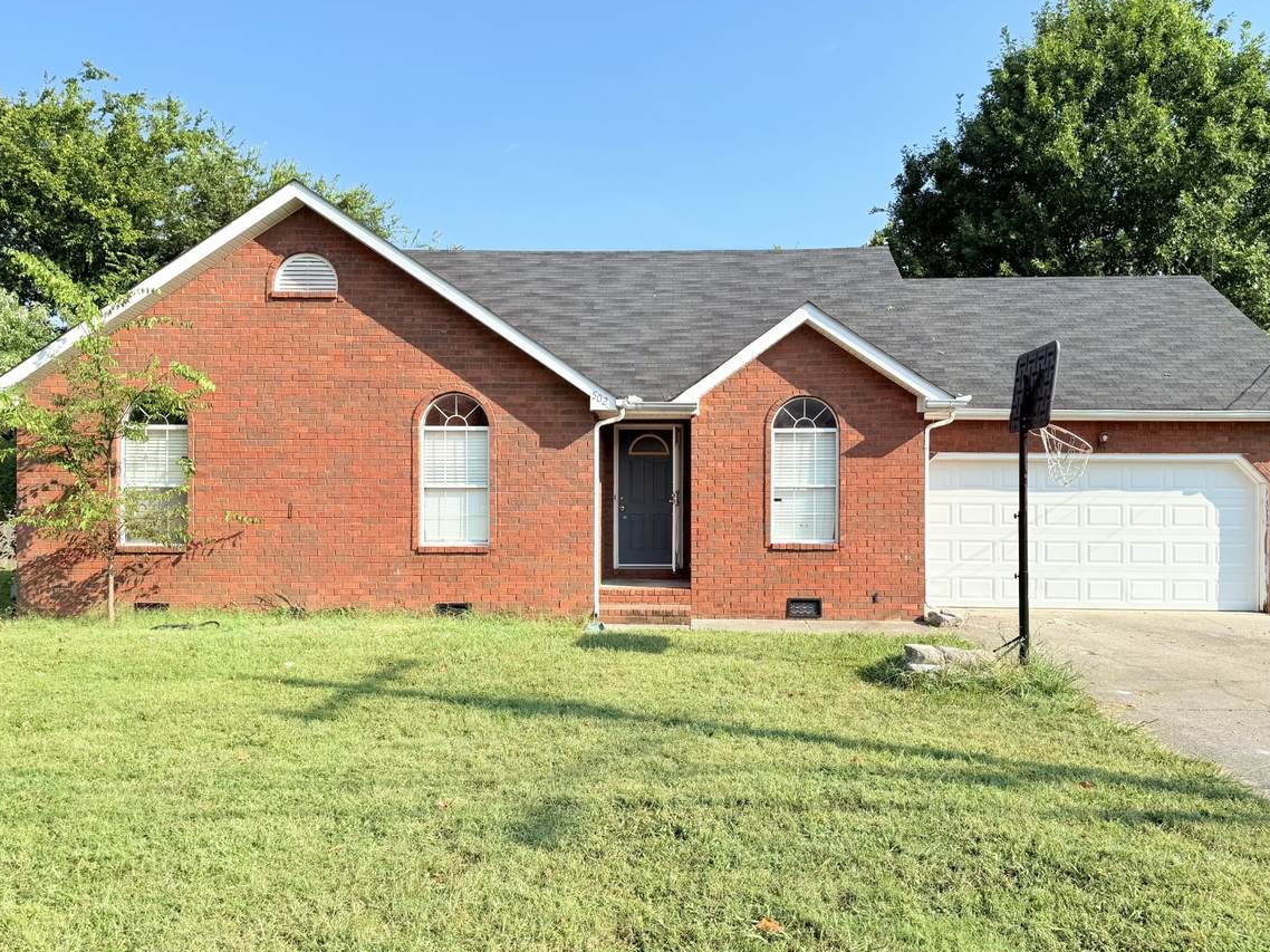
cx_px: 662
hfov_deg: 65.3
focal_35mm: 27
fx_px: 990
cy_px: 477
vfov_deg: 51.3
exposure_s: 1/3425
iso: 80
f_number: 1.78
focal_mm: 6.76
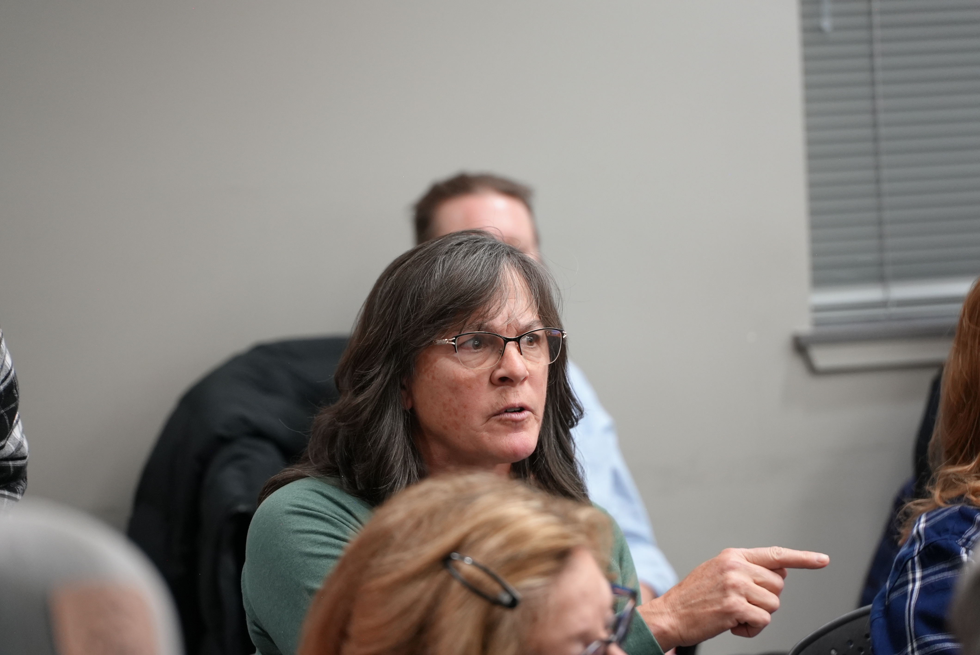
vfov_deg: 10.2
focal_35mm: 135
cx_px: 490
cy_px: 328
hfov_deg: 15.2
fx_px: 3677
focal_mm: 135
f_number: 4
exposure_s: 1/160
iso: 3200
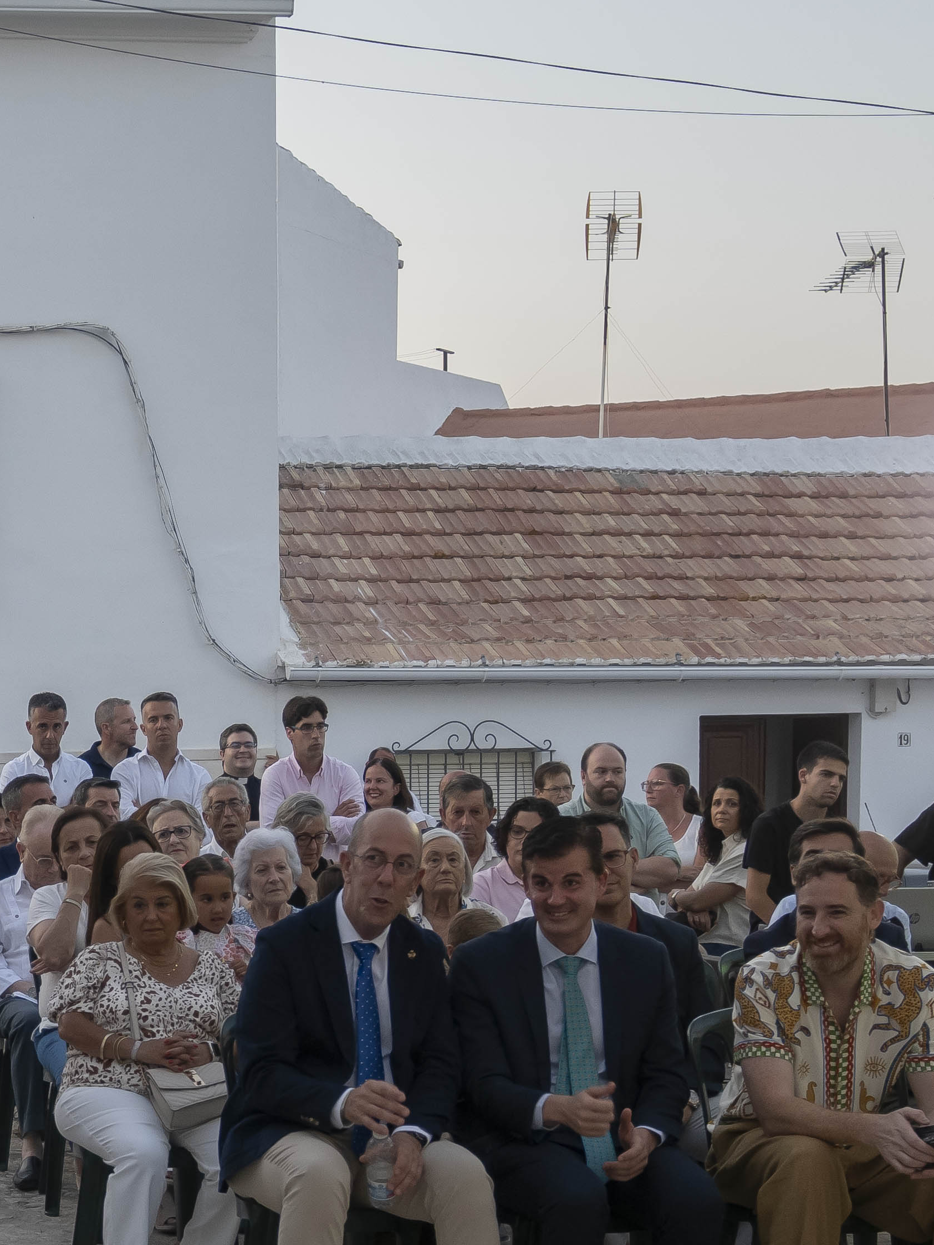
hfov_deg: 17.5
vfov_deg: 23.6
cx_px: -35
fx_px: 2957
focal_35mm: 82
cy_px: 921
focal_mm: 23
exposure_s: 1/125
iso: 450
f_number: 4.2
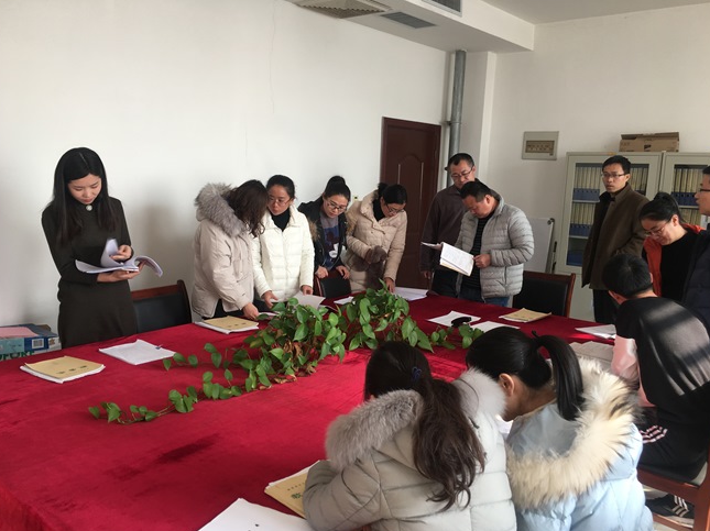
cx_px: 351
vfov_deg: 46.7
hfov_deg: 60.0
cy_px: 274
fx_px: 615
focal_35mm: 30
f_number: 2.2
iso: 25
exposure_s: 1/50
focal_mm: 4.15
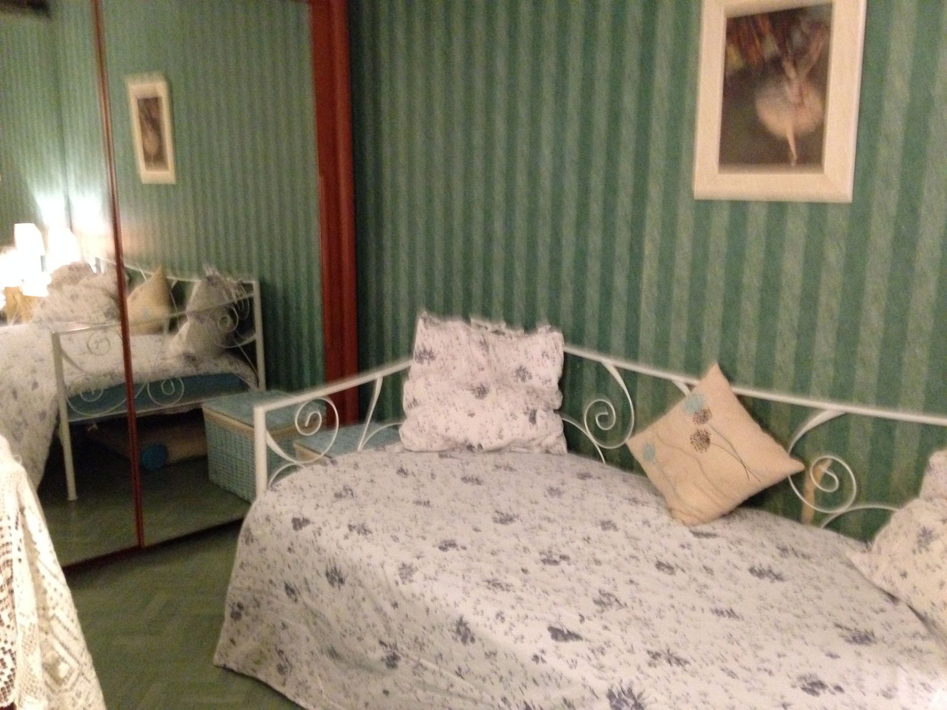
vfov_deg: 42.9
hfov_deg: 55.4
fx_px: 903
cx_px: 474
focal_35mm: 33
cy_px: 355
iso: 640
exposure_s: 1/15
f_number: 2.4
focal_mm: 4.12
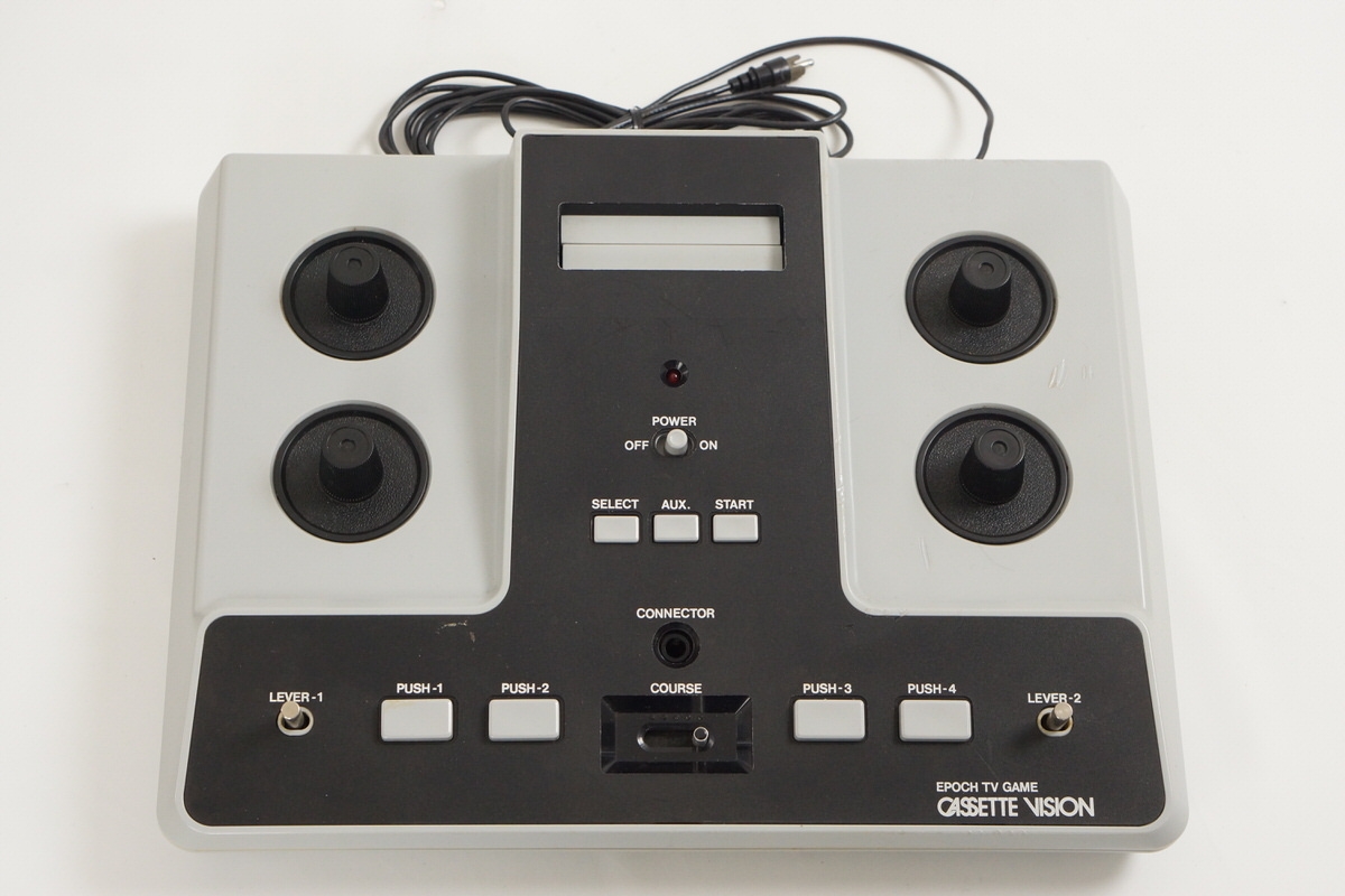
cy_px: 448
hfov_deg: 27.0
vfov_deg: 18.2
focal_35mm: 75
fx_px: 2802
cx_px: 672
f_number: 6.3
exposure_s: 1/80
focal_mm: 50
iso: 800
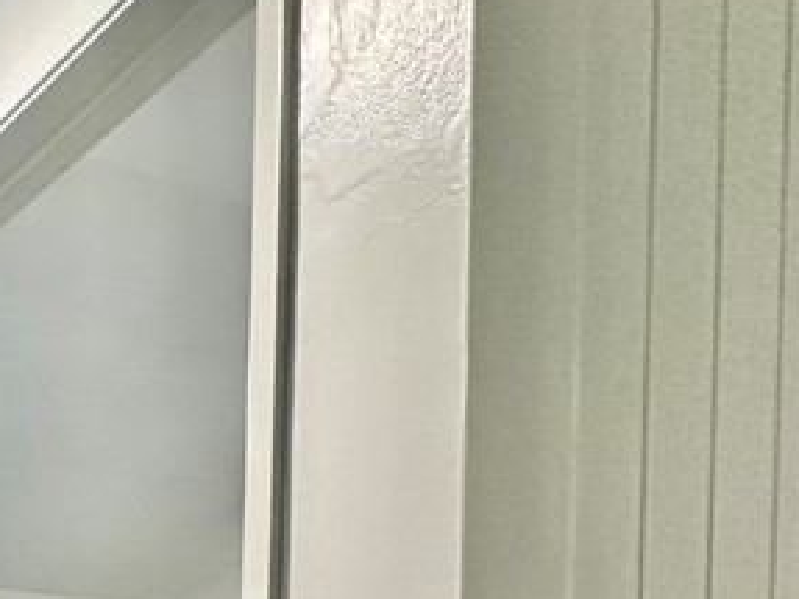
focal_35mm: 50
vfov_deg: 22.7
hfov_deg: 28.3
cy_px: 942
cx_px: -337
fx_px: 1154
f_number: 2.2
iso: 200
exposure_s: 1/120
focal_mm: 2.22
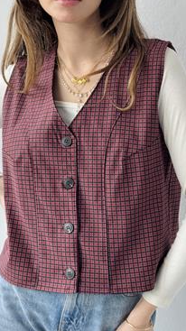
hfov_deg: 15.9
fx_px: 667
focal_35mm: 76
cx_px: 94
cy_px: 103
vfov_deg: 27.7
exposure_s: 1/183
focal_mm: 6.76
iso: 64
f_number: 1.78
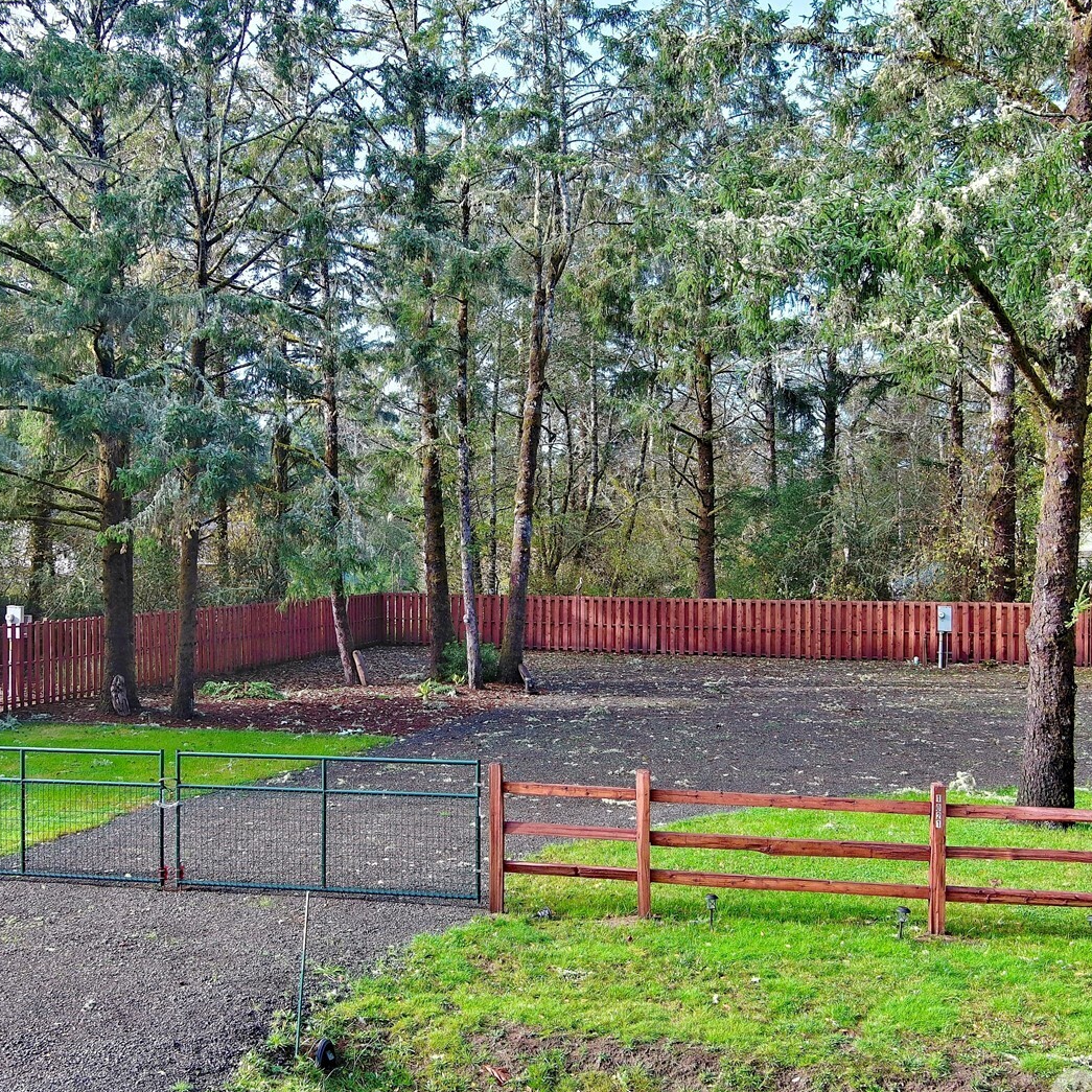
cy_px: 544
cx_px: 419
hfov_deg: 41.6
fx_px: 1428
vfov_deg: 41.9
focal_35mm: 40
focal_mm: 10.57
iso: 100
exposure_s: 1/201
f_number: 2.8
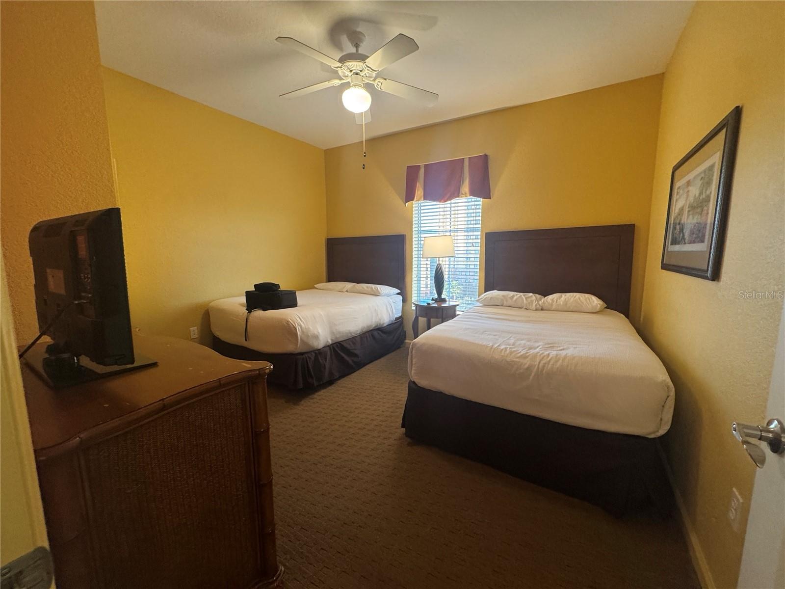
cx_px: 392
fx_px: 317
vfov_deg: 85.7
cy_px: 294
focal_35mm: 14
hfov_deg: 102.1
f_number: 2.2
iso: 250
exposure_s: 1/60
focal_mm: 2.22
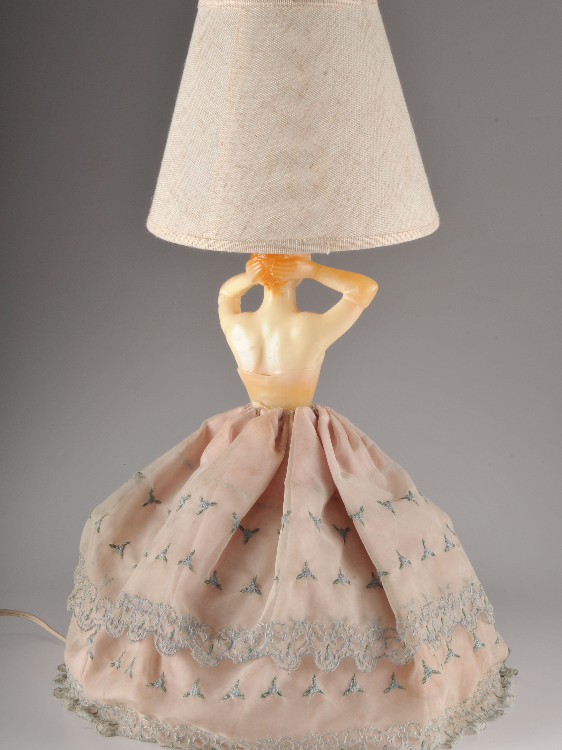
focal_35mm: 58
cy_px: 366
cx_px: 281
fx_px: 1246
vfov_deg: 33.5
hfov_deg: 25.4
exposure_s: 1/250
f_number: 22
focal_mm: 35
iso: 160
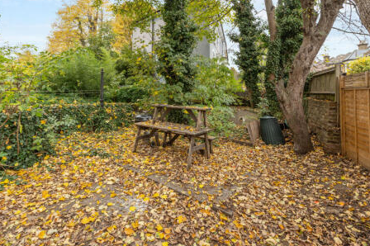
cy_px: 125
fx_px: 175
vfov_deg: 70.4
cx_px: 179
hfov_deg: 93.3
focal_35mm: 17
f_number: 8
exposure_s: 1/13
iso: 320
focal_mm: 16
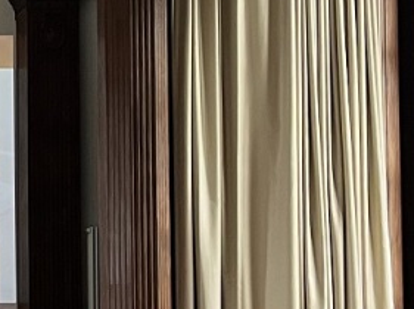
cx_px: -343
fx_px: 1660
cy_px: 286
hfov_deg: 12.8
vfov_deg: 10.6
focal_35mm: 139
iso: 160
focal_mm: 5.1
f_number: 1.6
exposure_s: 1/60
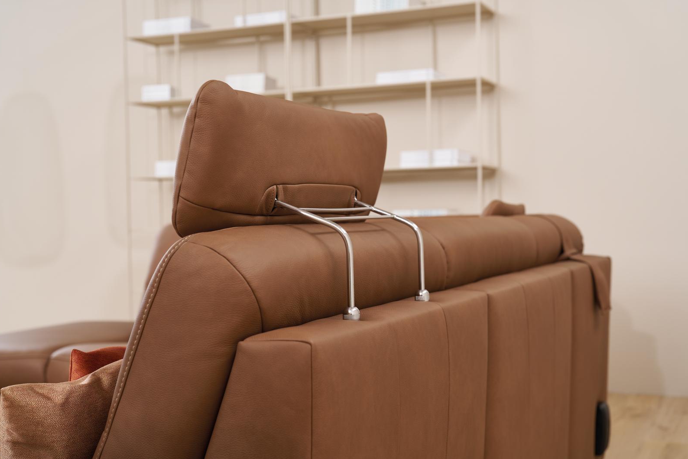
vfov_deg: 26.5
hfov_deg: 38.9
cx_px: 346
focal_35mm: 51
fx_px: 975
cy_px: 232
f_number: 4.5
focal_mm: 50
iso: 64
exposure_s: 1/80
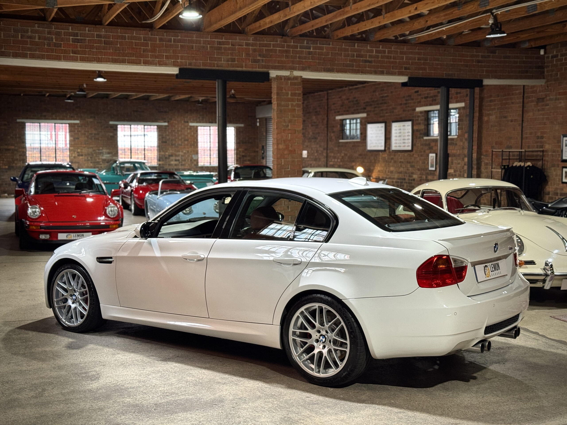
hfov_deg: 39.7
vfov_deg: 30.3
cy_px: 212
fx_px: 786
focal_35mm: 48
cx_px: 284
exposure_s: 1/50
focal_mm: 6.76
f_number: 1.78
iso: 200
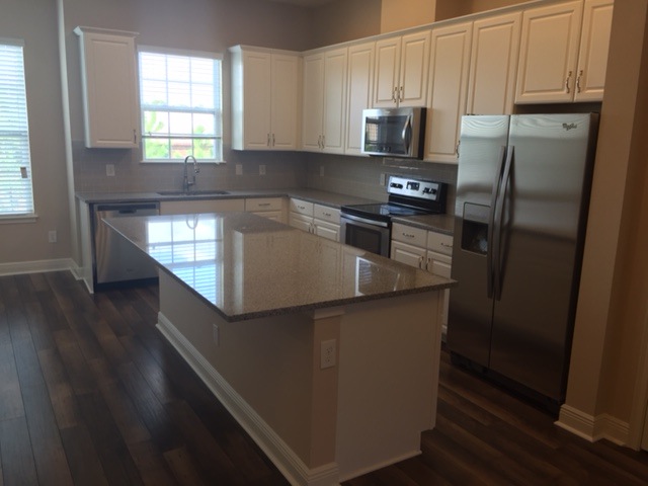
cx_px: 324
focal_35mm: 29
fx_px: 543
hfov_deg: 61.7
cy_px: 243
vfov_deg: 48.2
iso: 32
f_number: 2.2
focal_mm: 4.15
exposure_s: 1/40
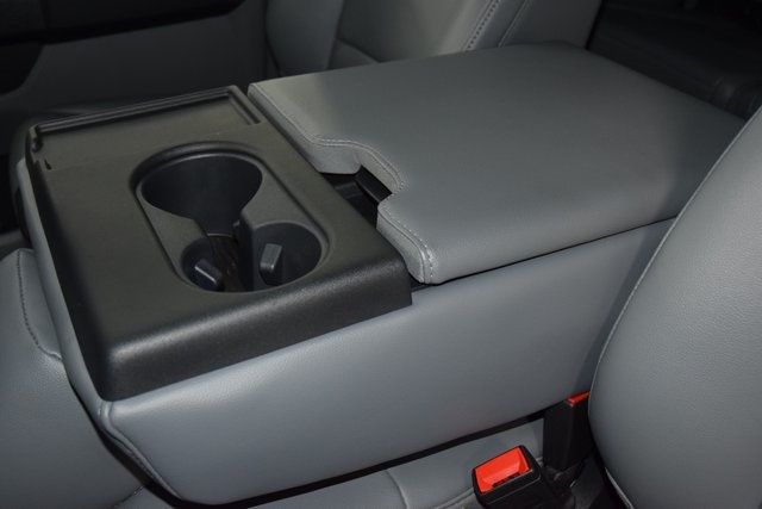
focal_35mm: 38
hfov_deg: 51.3
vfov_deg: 35.5
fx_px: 794
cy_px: 254
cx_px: 381
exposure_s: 1/80
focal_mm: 25
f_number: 3.8
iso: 1400
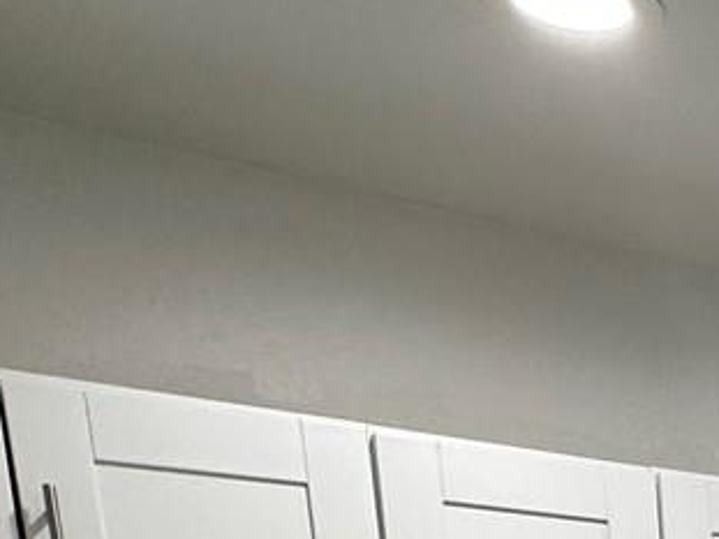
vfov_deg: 15.8
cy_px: 1101
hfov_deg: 21.0
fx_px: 1495
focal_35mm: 72
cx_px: 1195
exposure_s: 1/120
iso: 200
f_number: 2.2
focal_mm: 2.22
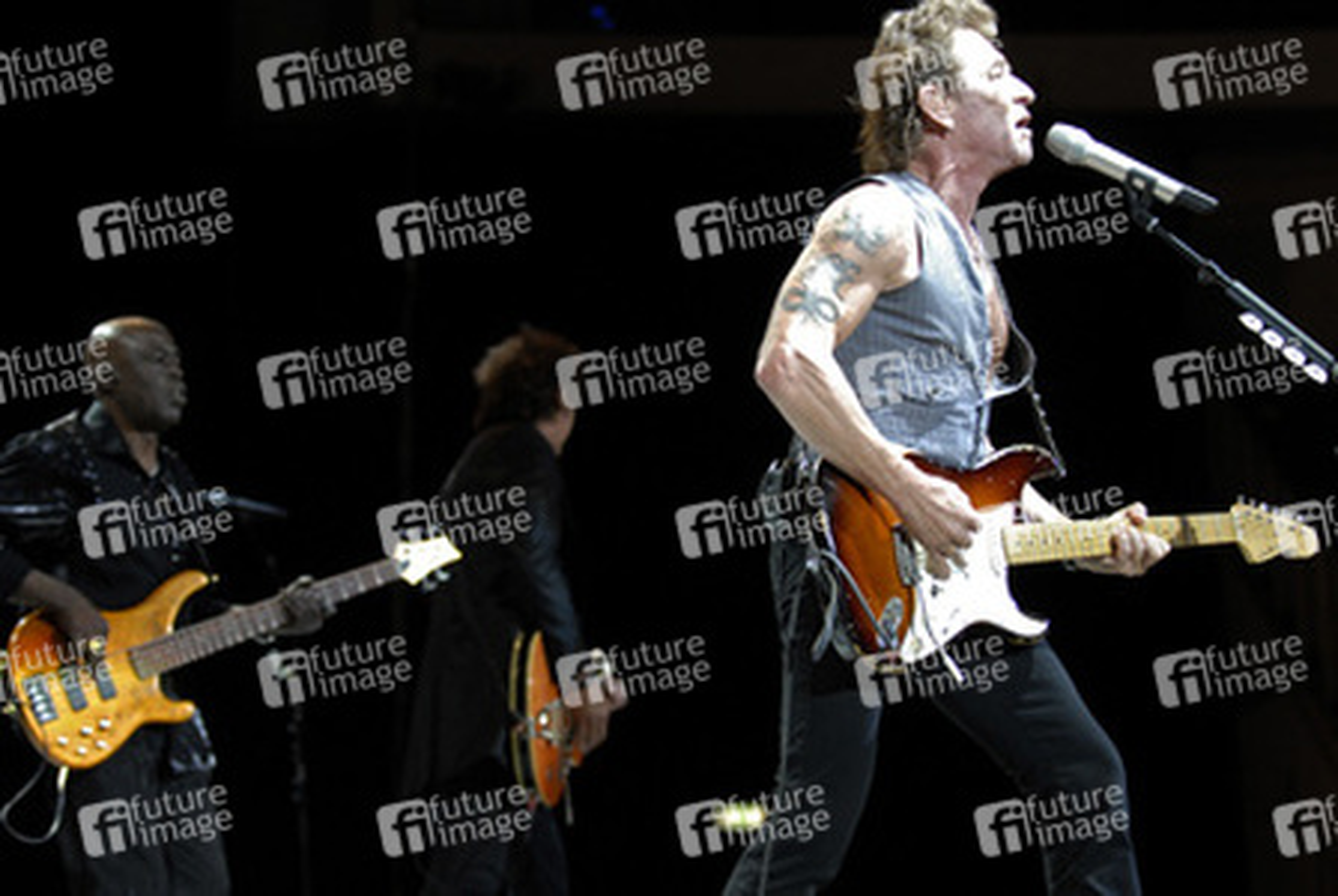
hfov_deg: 19.4
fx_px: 3908
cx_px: 669
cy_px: 448
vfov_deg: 13.1
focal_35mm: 105
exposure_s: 1/250
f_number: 2.8
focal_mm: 70
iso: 800
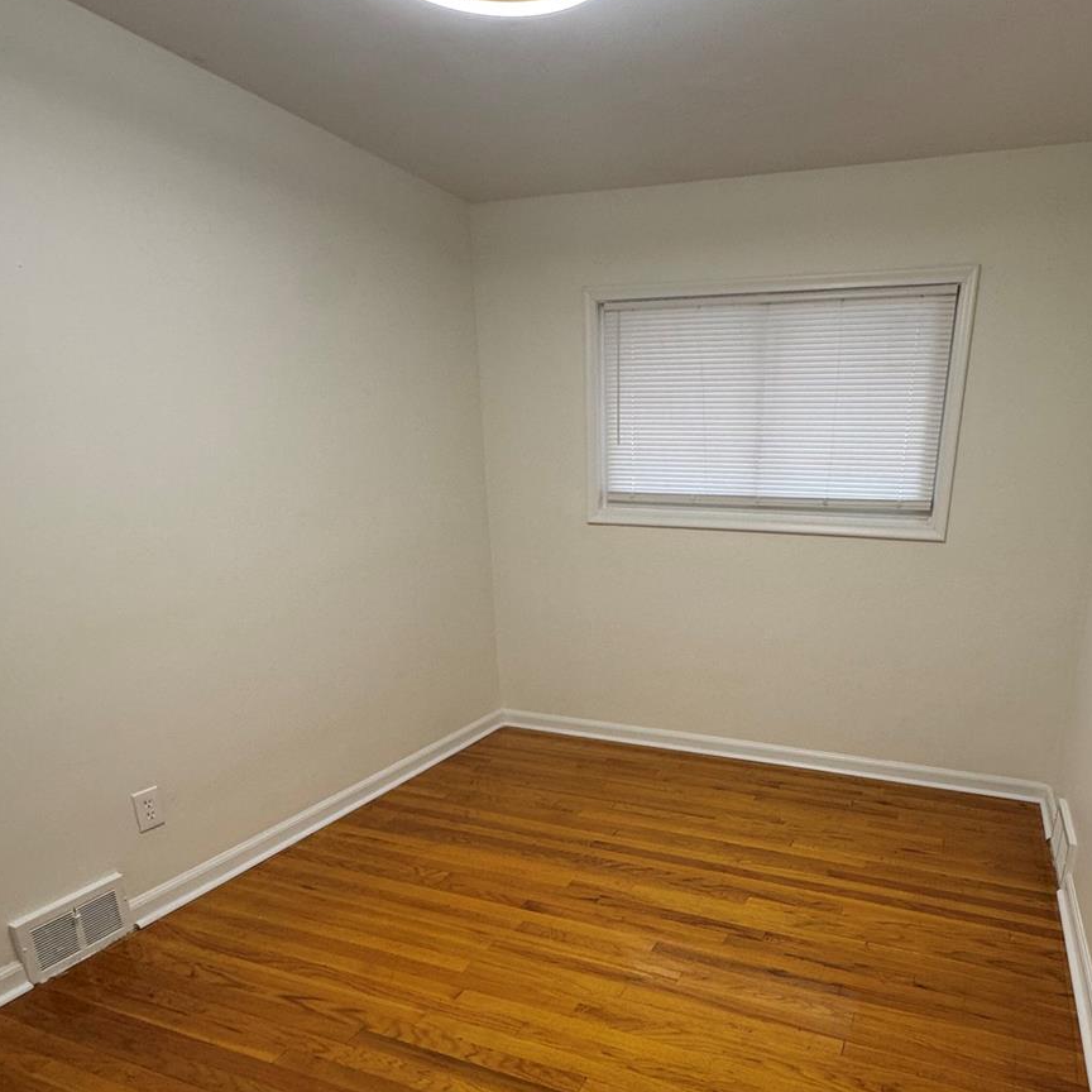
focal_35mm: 22
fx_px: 785
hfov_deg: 68.5
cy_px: 729
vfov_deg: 67.7
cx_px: 682
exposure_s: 1/120
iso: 160
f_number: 2.2
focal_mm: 2.22
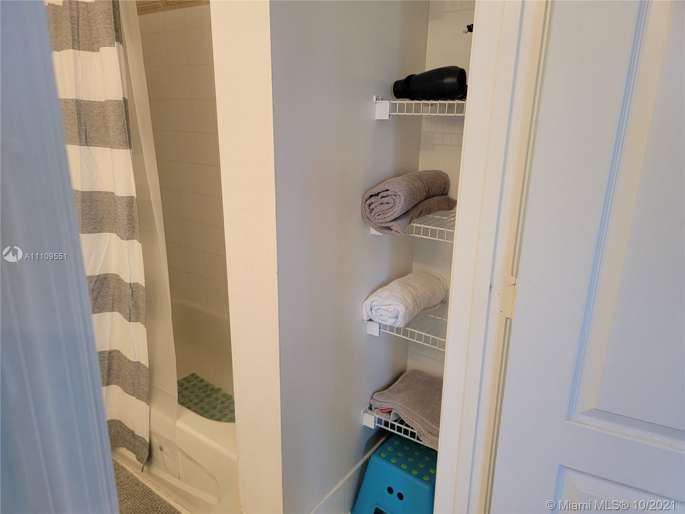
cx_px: 342
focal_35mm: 24
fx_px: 475
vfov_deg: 56.8
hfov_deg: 71.6
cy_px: 257
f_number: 1.8
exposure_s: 1/119
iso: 250
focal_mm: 6.7
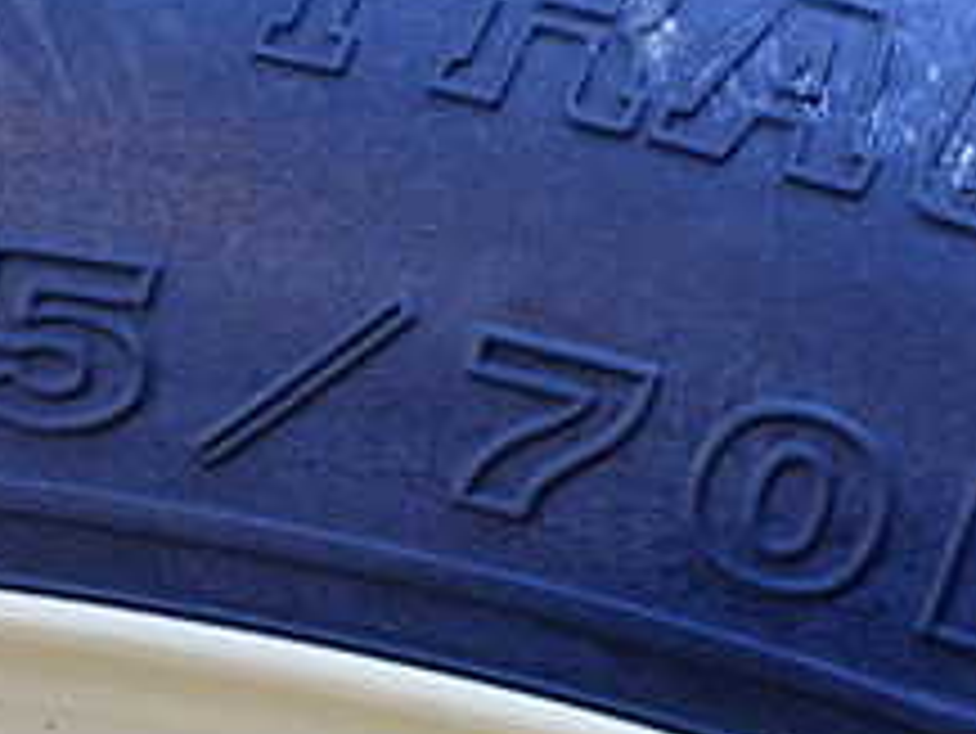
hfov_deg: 23.5
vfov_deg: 17.7
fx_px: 2341
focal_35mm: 83
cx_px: 382
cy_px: 554
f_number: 2.3
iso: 400
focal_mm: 5.4
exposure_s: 1/125
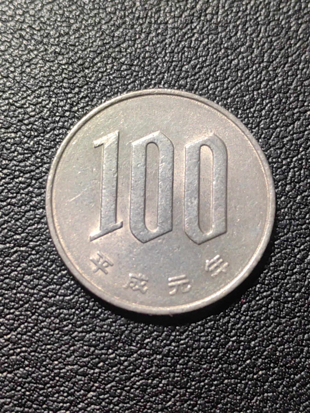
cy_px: 206
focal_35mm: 62
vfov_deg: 31.2
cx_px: 155
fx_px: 740
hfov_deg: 23.7
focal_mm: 5.75
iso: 125
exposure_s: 1/100
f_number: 2
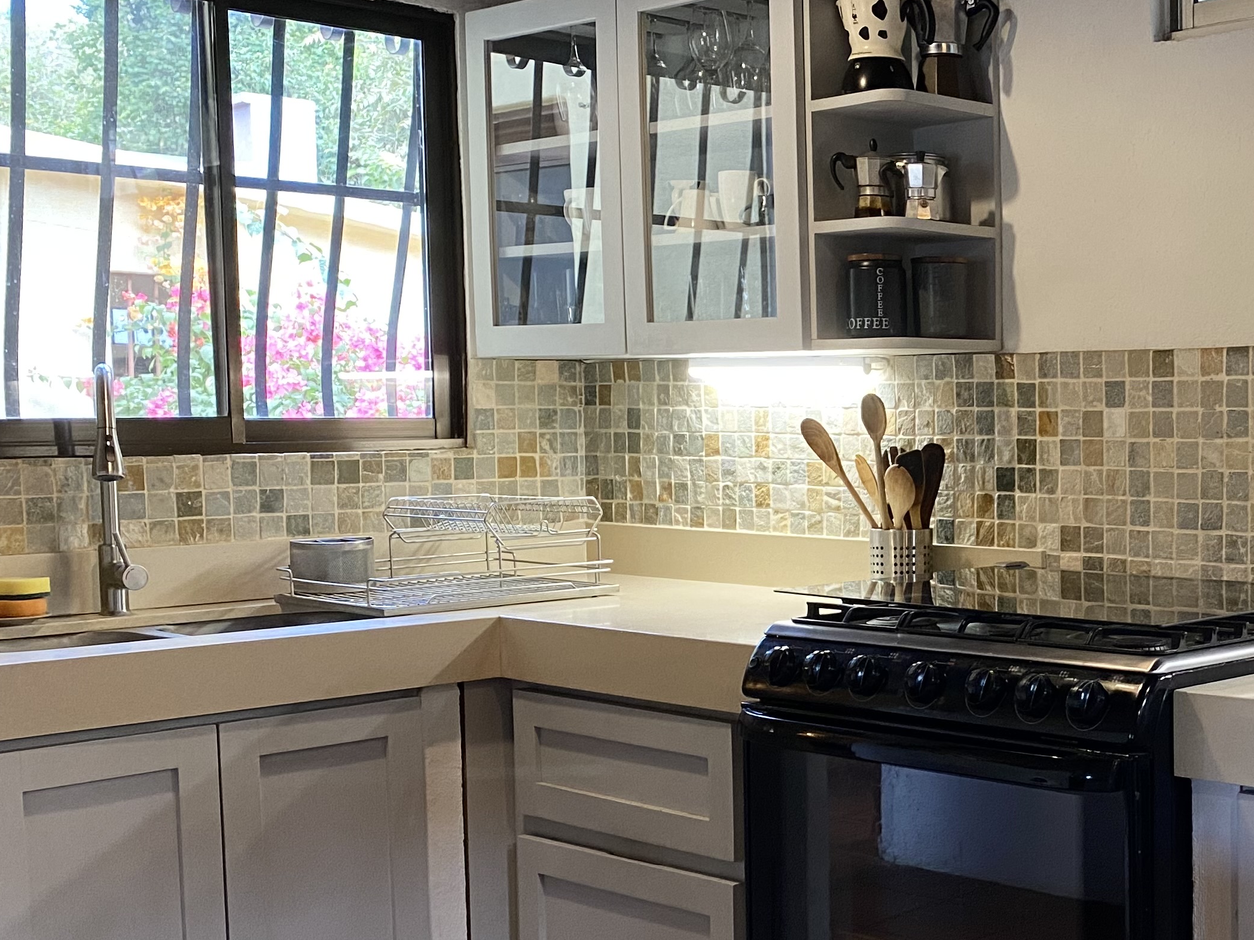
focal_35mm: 50
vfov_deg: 29.0
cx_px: 1131
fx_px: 1811
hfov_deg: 35.9
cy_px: 566
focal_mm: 4.25
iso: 200
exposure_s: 1/60
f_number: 1.8
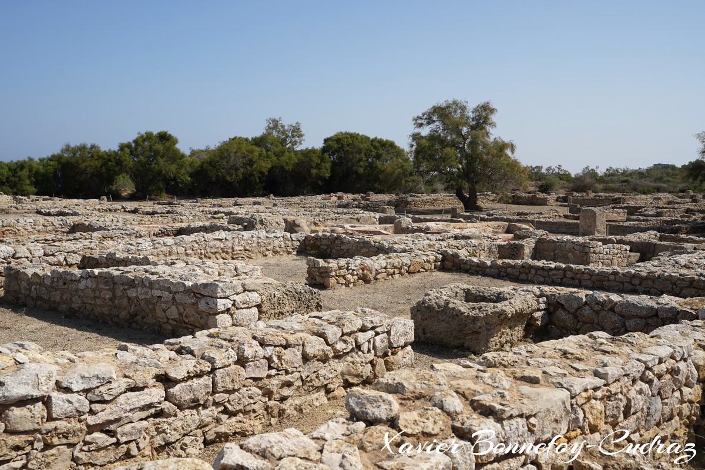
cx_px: 352
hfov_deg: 50.7
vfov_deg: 35.1
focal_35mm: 38
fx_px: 744
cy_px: 235
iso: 100
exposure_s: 1/400
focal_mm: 38
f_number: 8
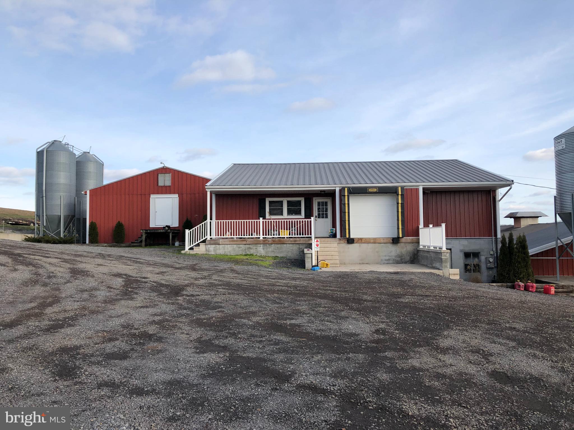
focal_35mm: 28
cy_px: 215
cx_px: 287
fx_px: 464
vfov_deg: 49.7
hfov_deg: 63.4
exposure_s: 1/1656
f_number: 1.8
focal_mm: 3.99
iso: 20
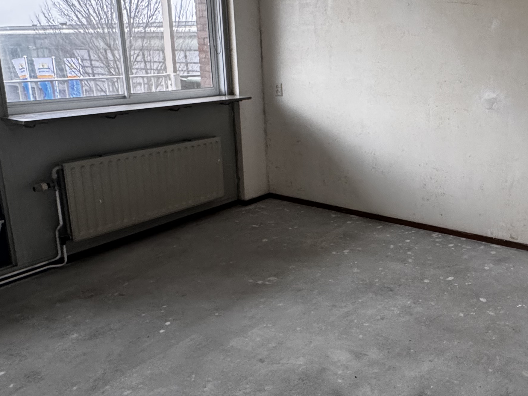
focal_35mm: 32
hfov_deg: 53.0
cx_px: 425
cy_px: 144
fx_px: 488
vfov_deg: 43.7
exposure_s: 1/83
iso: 320
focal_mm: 2.22
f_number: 2.2
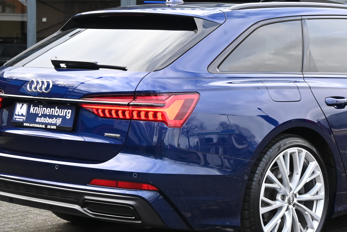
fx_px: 897
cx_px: 263
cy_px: 87
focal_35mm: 93
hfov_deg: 21.7
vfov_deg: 14.7
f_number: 4.8
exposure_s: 1/250
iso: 400
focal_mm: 29
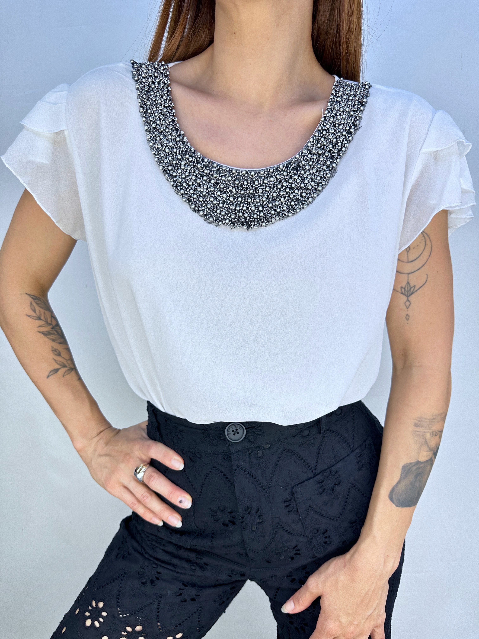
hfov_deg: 56.8
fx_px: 443
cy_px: 320
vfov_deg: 71.6
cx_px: 240
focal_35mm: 24
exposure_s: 1/372
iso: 80
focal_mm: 6.86
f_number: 1.78
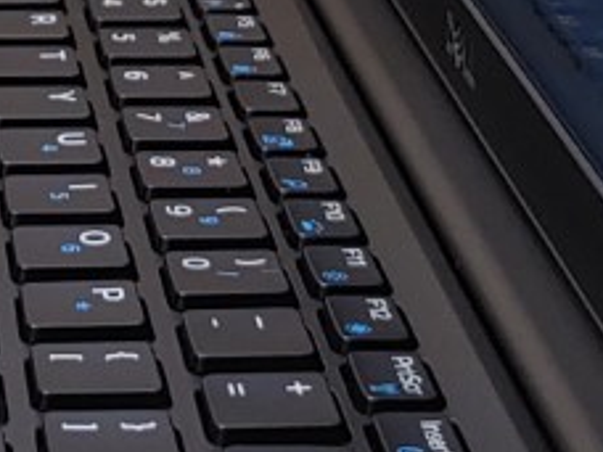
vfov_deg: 8.6
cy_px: -418
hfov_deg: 11.8
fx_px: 2857
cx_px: -151
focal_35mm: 164
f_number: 1.8
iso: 50
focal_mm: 4.36
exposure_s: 1/60
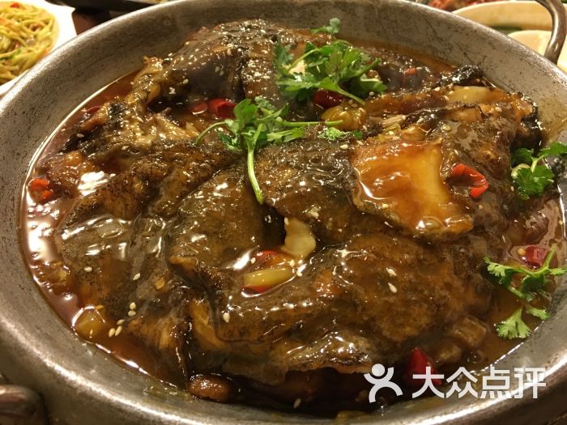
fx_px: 475
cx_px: 284
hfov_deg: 61.7
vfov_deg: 48.2
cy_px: 212
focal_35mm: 29
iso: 100
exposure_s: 1/10
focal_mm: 4.15
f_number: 2.2
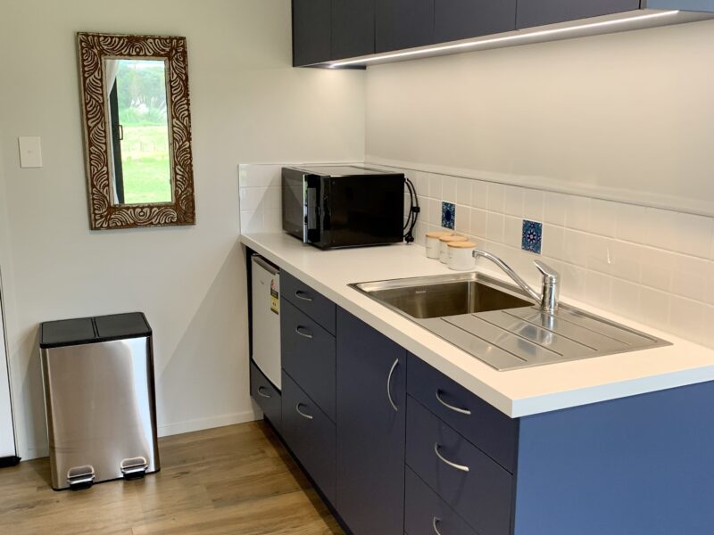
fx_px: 536
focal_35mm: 26
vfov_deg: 53.1
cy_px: 268
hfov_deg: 67.3
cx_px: 357
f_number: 1.8
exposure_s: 1/50
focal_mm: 4.25
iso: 100
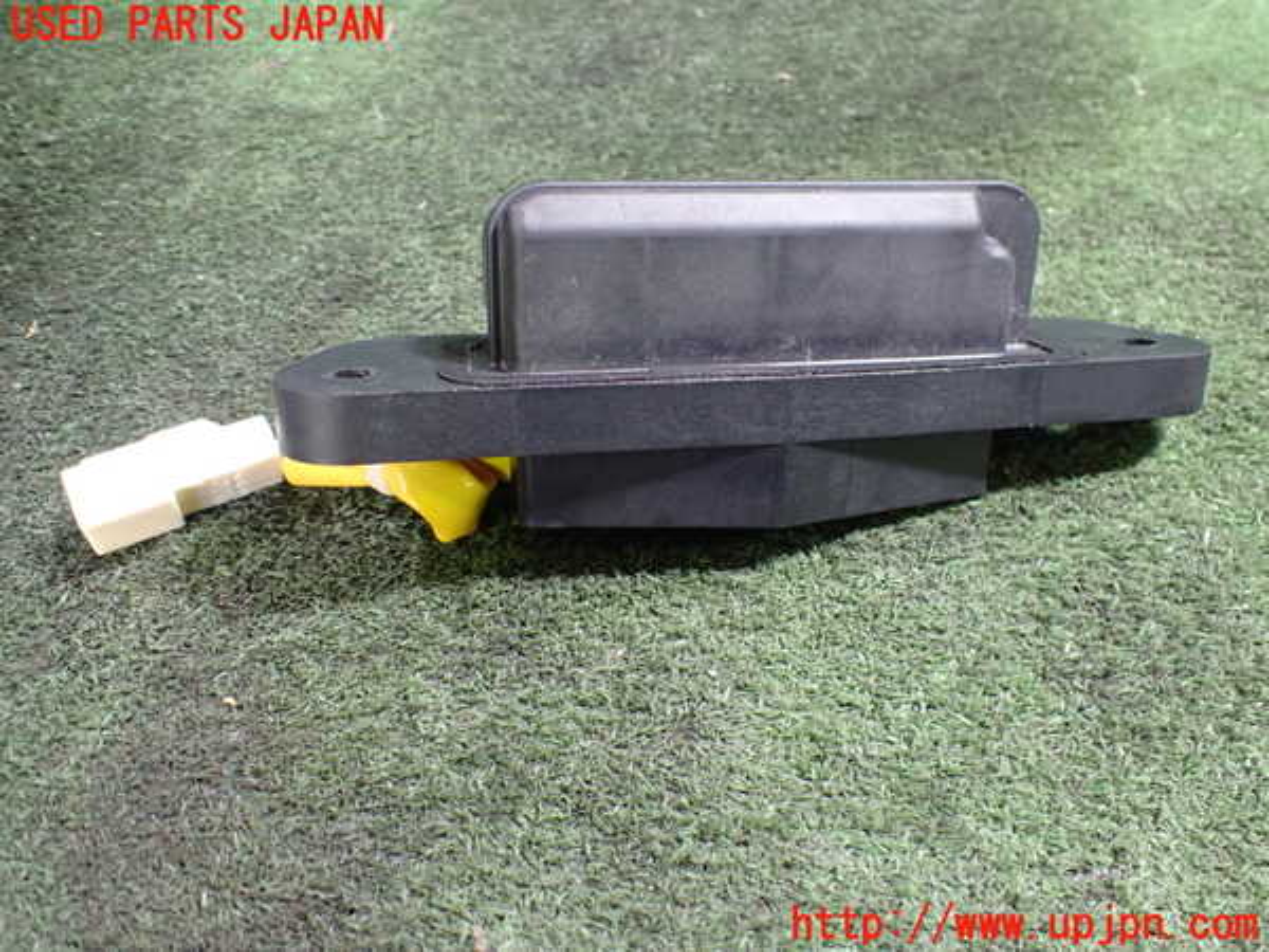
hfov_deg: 60.0
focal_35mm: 30
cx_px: 634
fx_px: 1100
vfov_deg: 46.8
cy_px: 476
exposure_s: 1/30
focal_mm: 5.4
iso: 800
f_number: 2.3
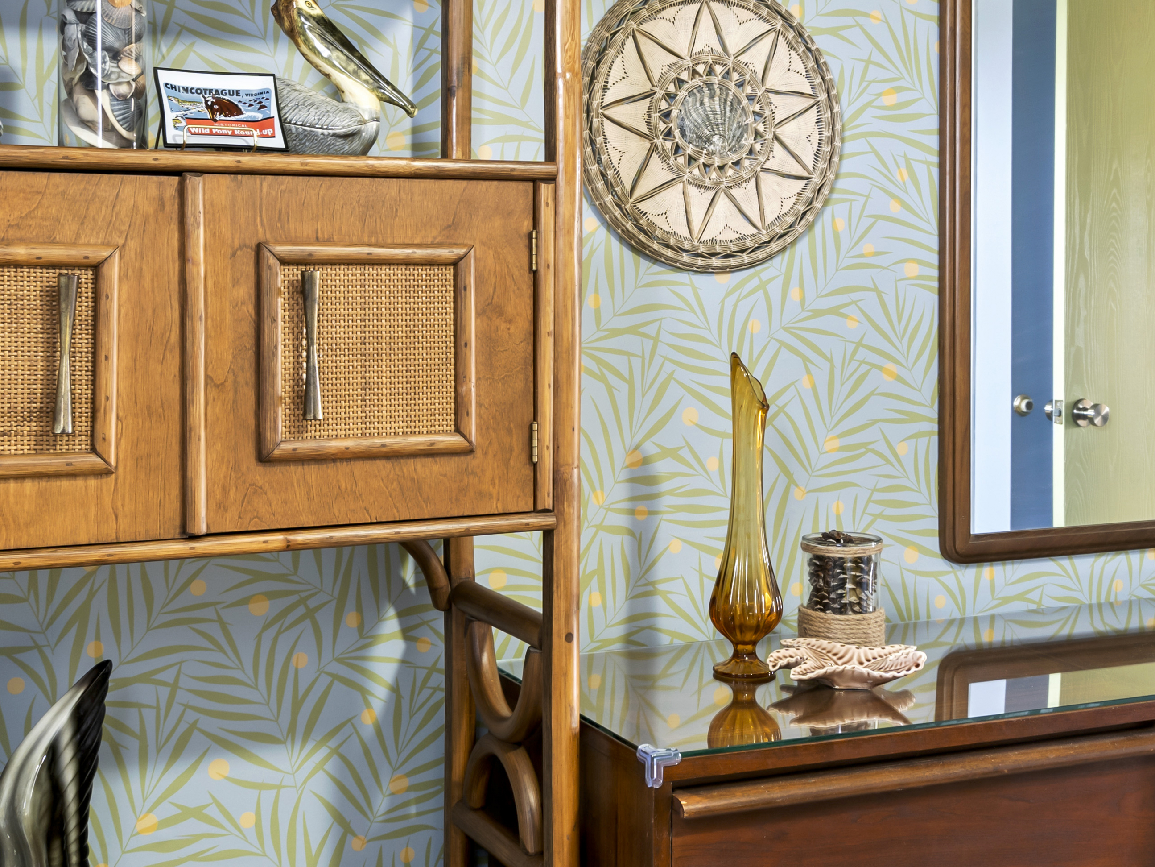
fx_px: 1635
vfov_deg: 29.6
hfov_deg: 38.8
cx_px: 681
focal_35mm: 49
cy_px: 357
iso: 320
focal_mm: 22
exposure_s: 2.5
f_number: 8
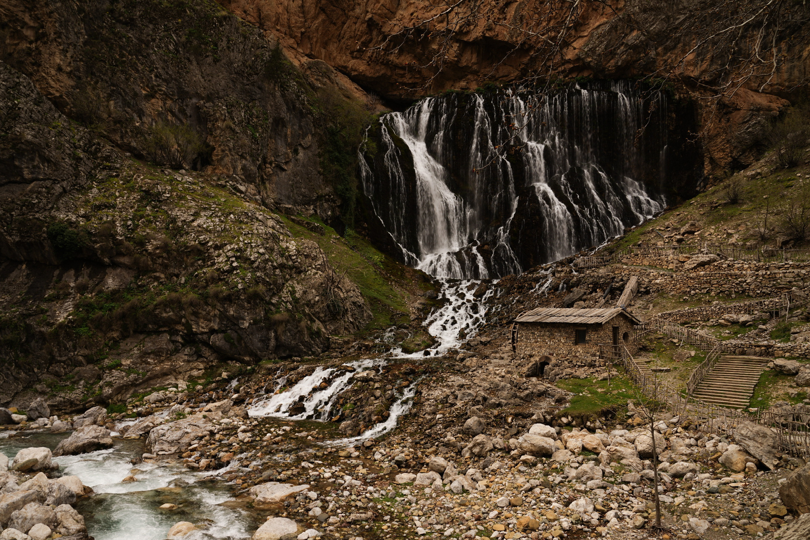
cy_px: 270
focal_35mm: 24
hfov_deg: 73.7
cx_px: 405
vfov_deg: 53.1
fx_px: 540
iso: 50
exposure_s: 1/40
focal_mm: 24
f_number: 11
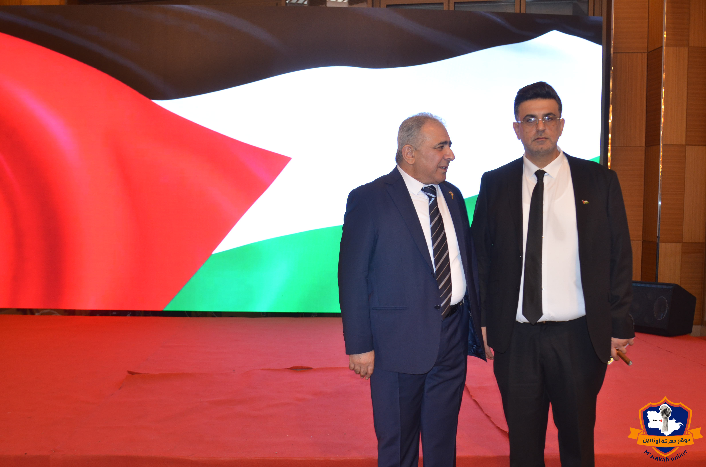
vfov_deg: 36.7
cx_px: 353
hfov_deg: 53.2
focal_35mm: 36
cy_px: 234
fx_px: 705
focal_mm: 24
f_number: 4
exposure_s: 1/60
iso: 640
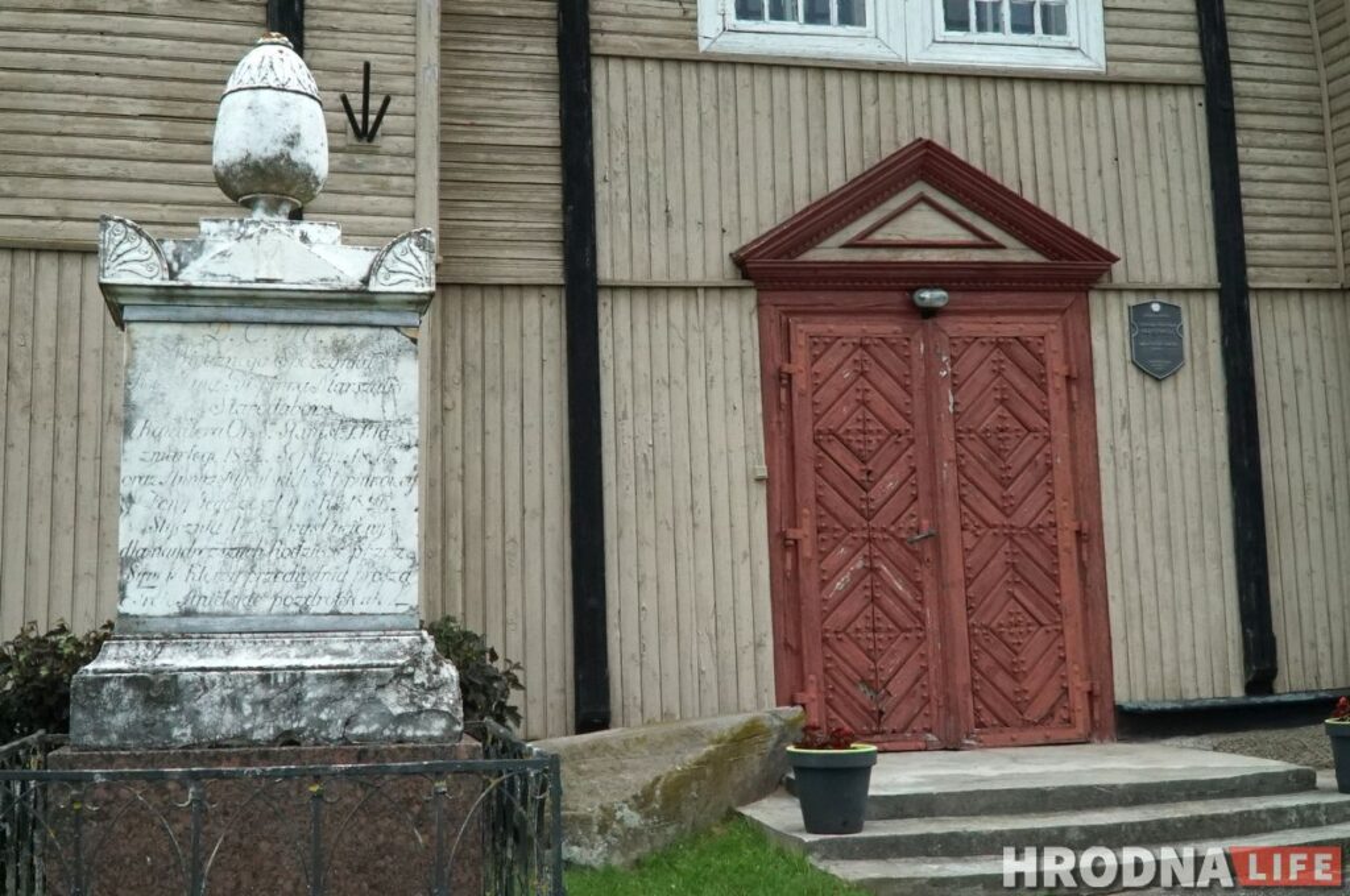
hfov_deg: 55.9
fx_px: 1273
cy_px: 448
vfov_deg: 38.8
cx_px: 675
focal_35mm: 34
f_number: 22
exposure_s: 1/500
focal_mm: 23
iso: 4000
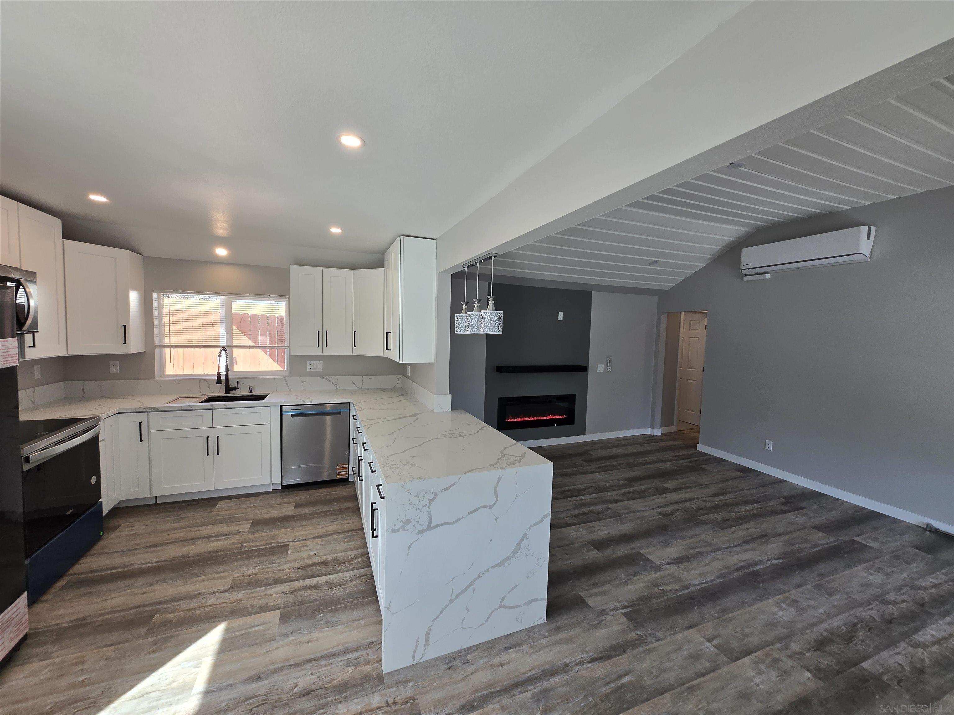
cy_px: 358
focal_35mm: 13
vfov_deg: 89.9
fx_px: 358
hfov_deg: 106.2
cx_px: 477
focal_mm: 1.7
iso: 32
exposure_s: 1/60
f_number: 2.2
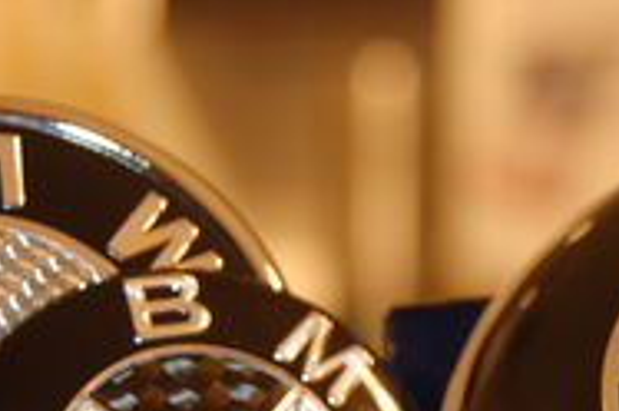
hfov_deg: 13.3
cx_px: 447
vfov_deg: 8.8
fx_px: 2643
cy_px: 381
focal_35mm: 154
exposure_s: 1/3
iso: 200
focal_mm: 30
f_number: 4.2
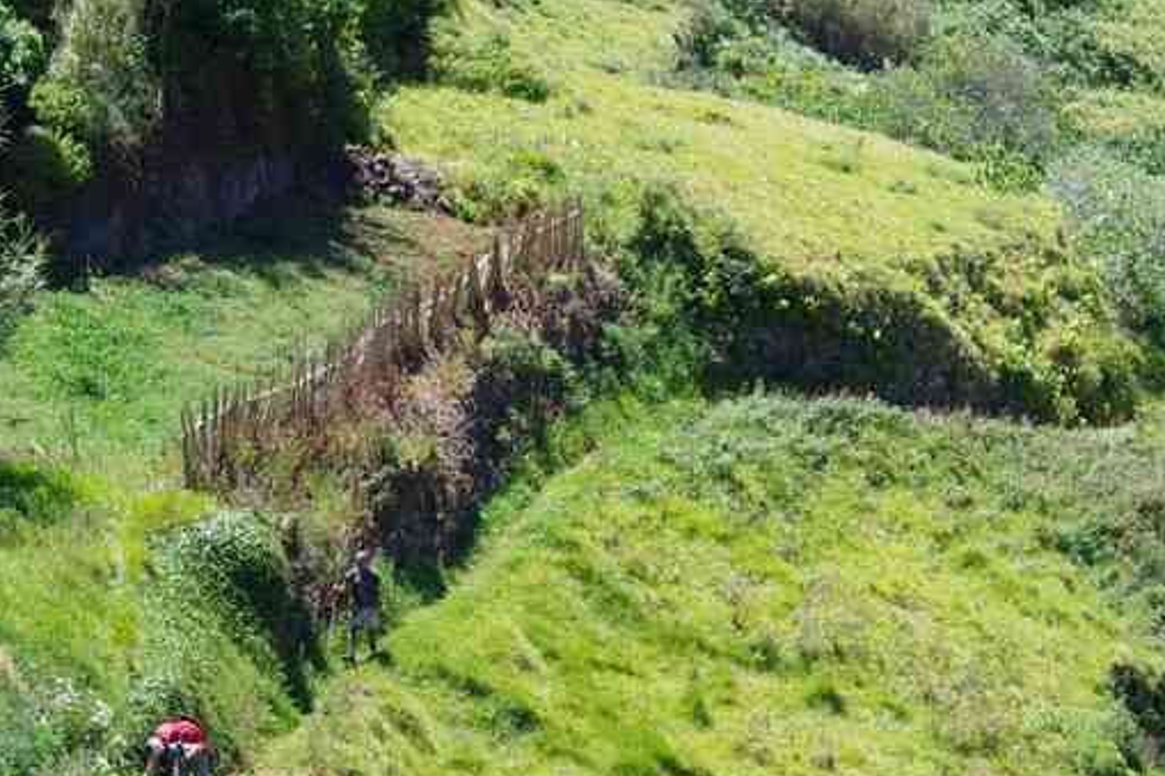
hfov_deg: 12.7
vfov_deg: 8.5
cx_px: 738
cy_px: 467
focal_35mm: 162
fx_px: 5240
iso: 100
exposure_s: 1/40
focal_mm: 55
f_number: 8
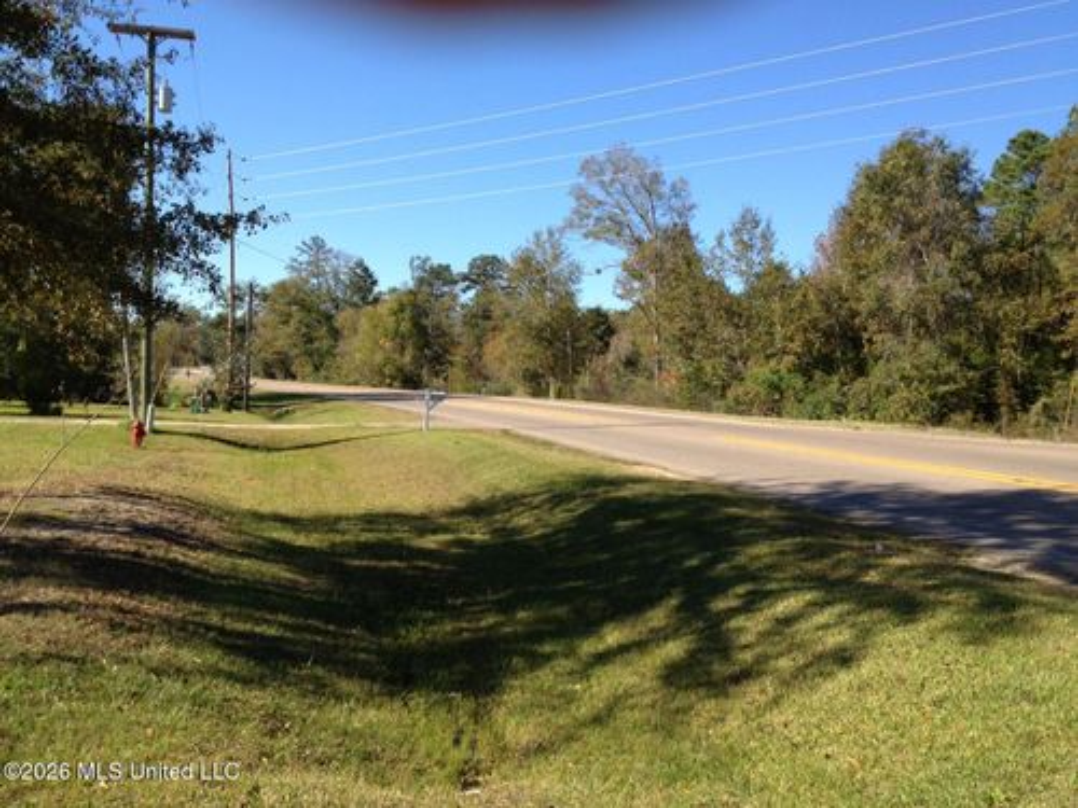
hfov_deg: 52.6
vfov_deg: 40.7
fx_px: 1090
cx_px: 539
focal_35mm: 35
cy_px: 404
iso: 50
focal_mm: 4.28
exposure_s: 1/920
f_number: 2.4
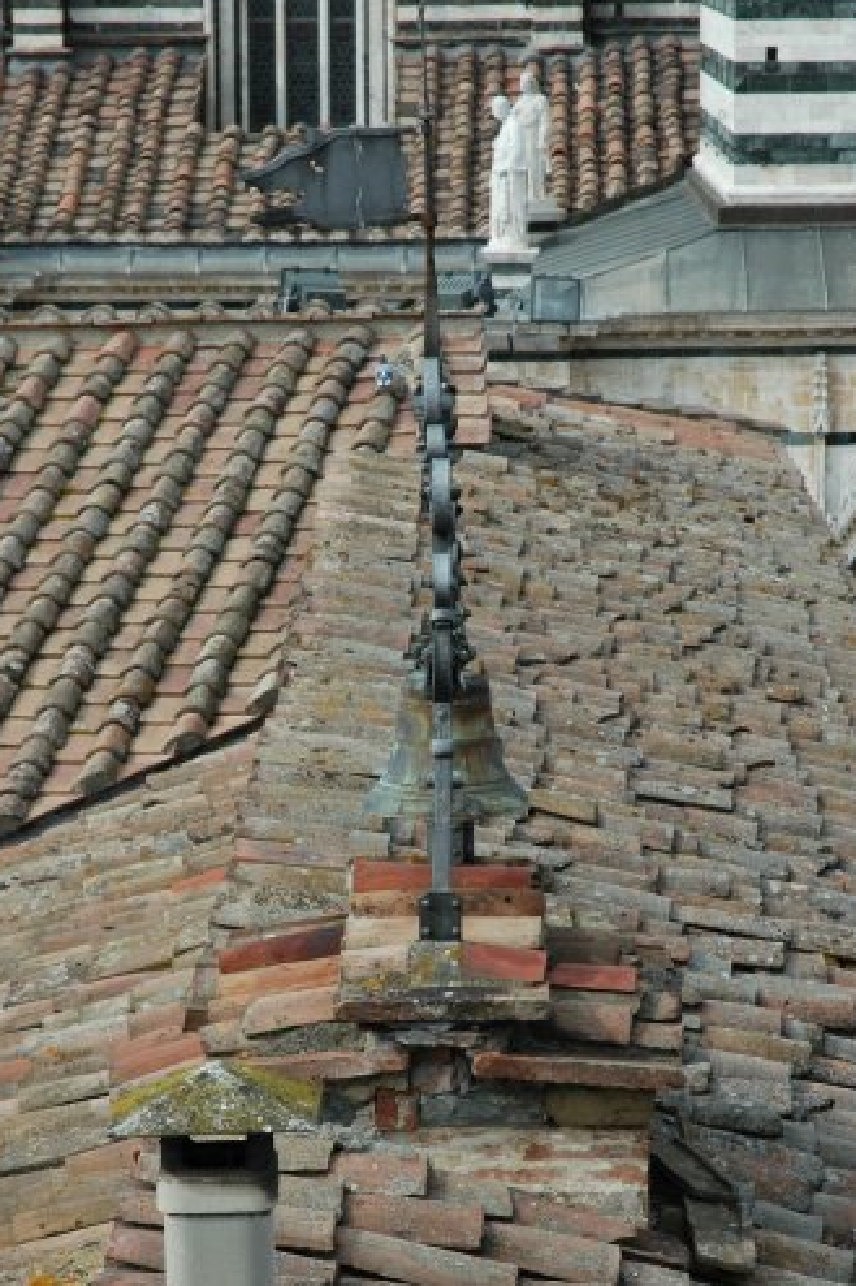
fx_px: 5460
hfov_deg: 9.0
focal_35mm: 153
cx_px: 390
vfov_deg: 13.4
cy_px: 791
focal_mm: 70
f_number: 9
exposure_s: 1/320
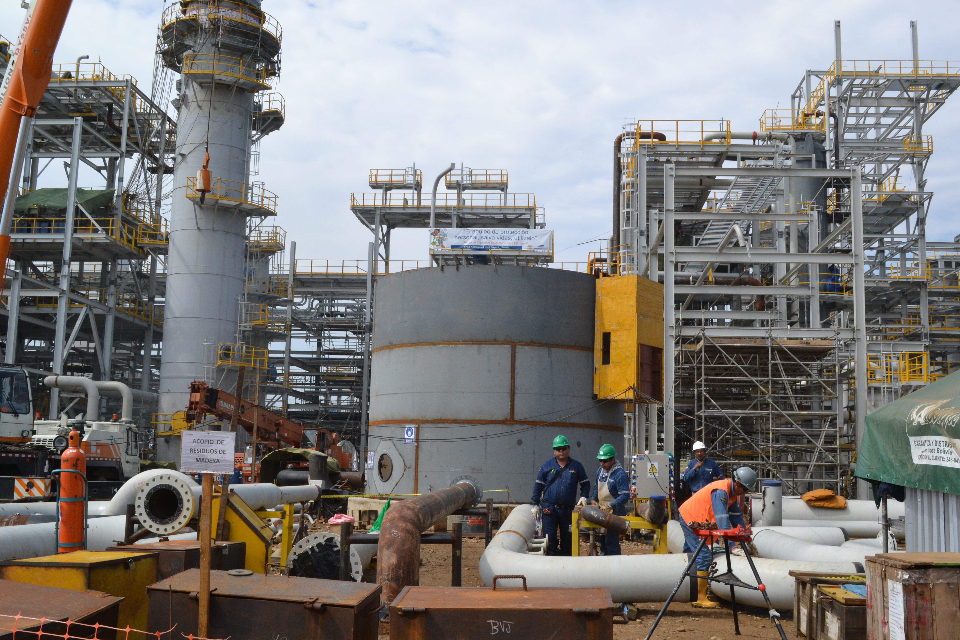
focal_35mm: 37
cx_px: 489
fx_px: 987
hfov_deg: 51.9
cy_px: 324
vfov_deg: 35.9
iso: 800
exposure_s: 1/640
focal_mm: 24
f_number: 13
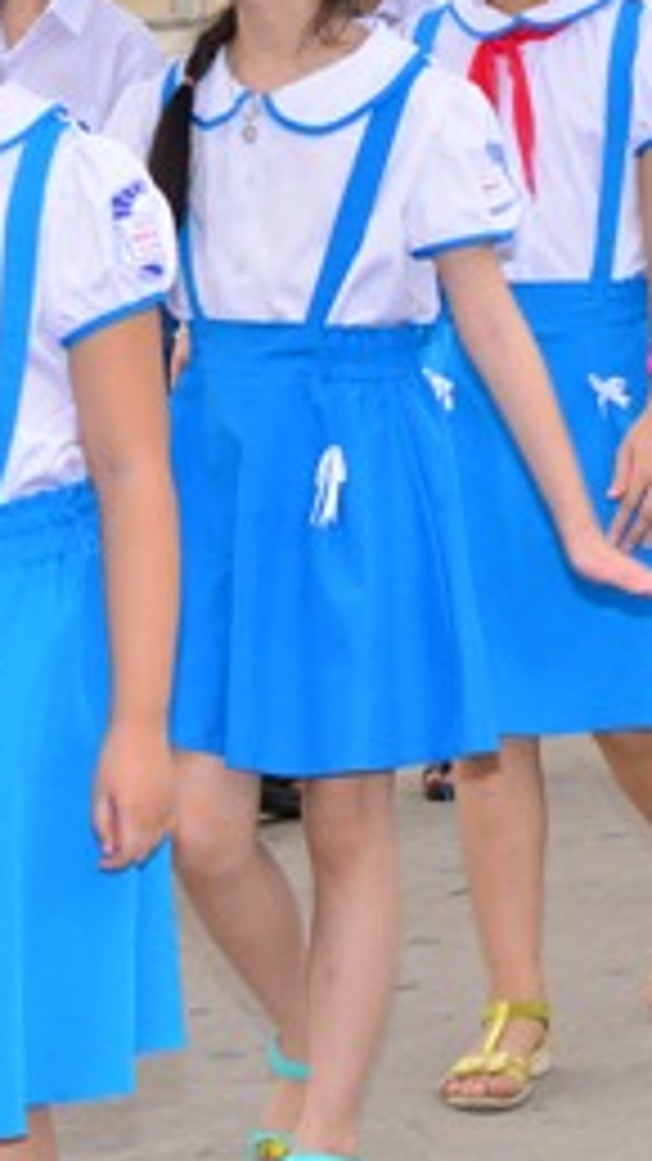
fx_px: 4121
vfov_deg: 16.0
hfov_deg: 8.7
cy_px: 346
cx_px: 1117
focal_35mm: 134
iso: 100
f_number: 5.6
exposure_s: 1/160
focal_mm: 44
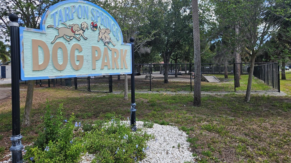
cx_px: 143
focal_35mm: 26
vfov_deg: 44.3
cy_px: 72
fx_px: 201
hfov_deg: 71.9
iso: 40
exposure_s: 1/1350
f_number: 1.8
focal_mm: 5.4
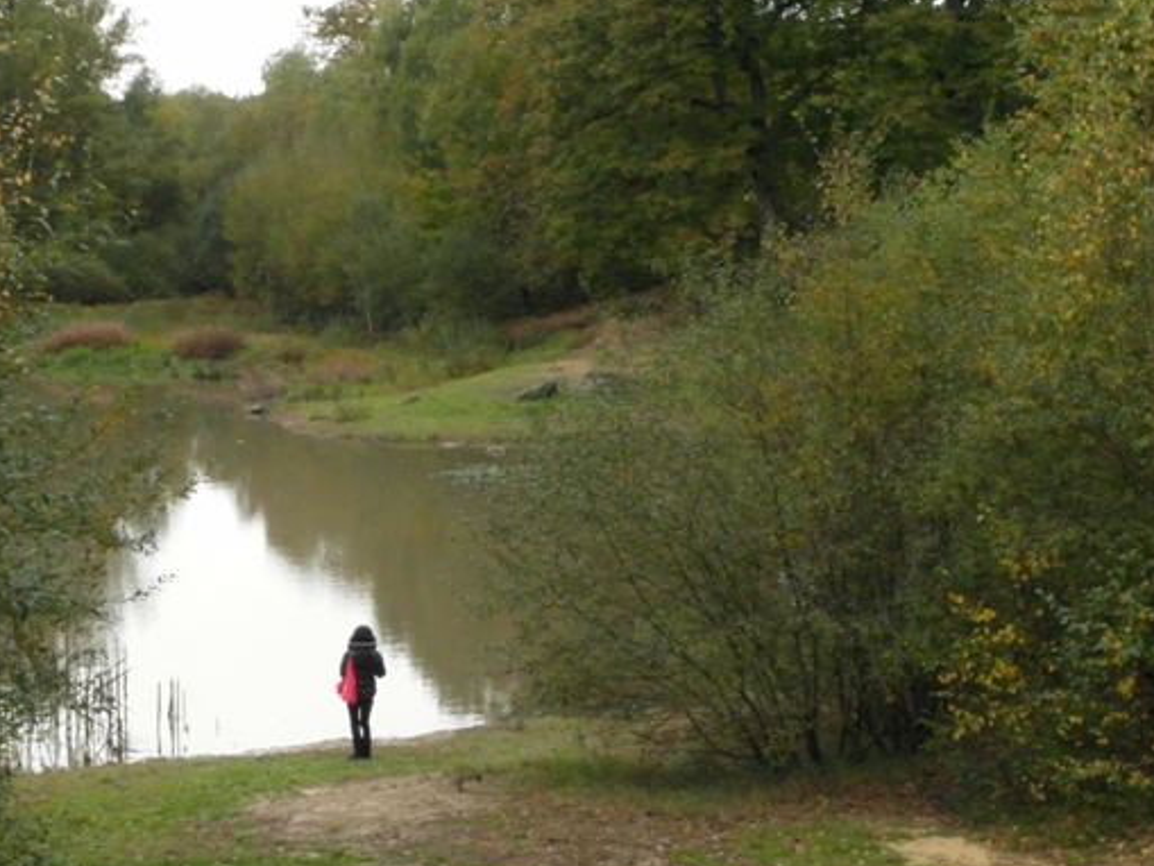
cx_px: 270
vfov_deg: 22.3
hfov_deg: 28.9
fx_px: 2201
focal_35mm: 66
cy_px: 485
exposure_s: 1/350
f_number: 6.7
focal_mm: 9.1
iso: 800
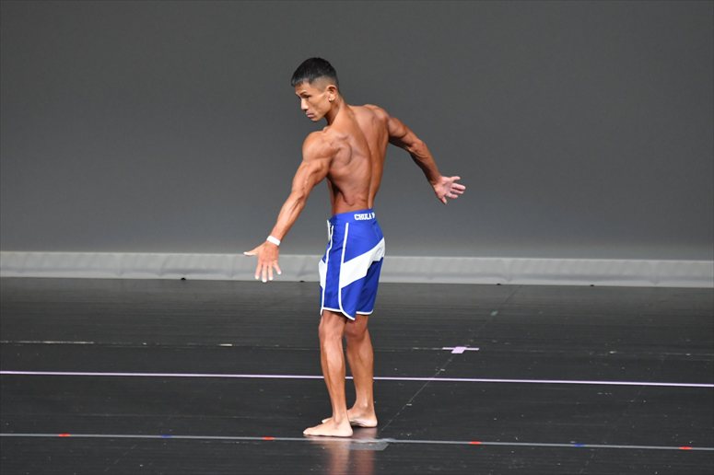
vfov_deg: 4.0
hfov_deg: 6.0
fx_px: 6839
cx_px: 357
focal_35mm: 345
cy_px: 238
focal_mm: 230
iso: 5000
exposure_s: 1/400
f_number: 5.6
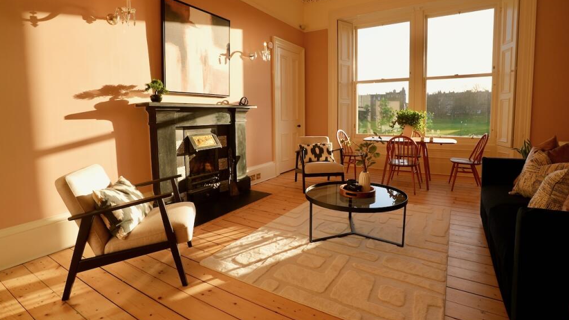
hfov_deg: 92.7
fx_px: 272
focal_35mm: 18
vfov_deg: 60.8
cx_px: 284
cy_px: 140
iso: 640
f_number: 11
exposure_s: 1/160
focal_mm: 17
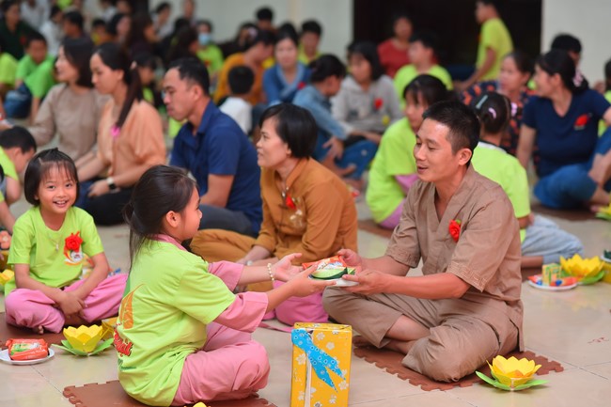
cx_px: 306
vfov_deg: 16.1
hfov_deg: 23.9
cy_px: 204
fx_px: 1442
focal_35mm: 85
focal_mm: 85
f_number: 2.8
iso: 500
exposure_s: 1/125
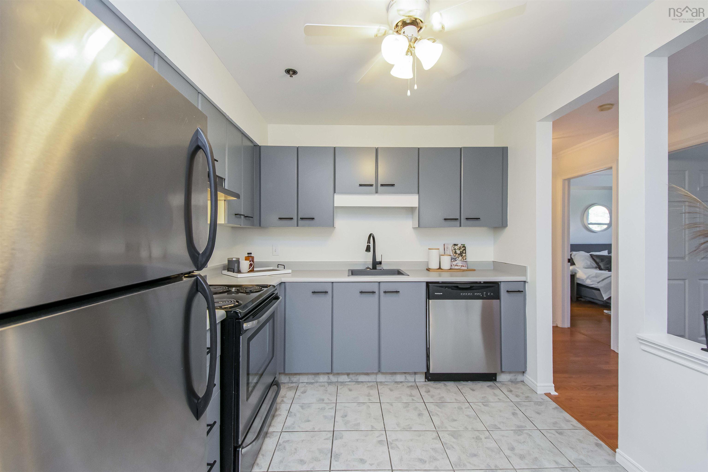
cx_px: 354
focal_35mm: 15
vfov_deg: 77.3
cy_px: 236
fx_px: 295
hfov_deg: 100.4
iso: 800
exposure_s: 1/60
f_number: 5.6
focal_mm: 10
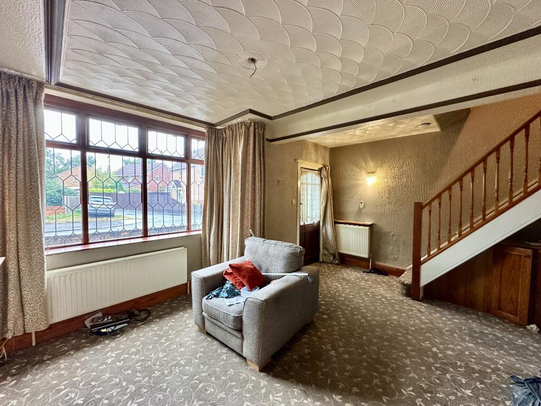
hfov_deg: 102.1
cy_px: 203
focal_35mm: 14
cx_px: 270
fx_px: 219
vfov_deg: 85.7
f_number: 2.2
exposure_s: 1/74
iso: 320
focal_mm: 2.22
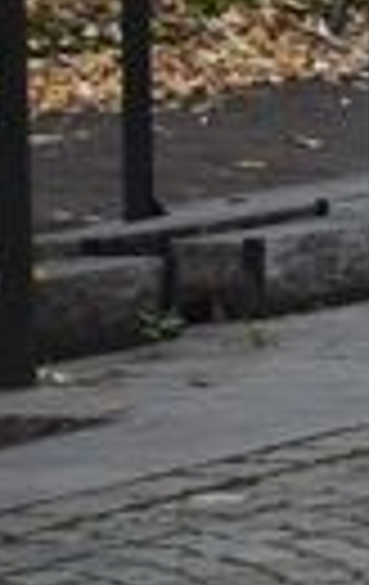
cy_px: -353
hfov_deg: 3.6
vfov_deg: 6.1
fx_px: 5371
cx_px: 1755
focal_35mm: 336
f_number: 4.2
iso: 450
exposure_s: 1/50
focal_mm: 28
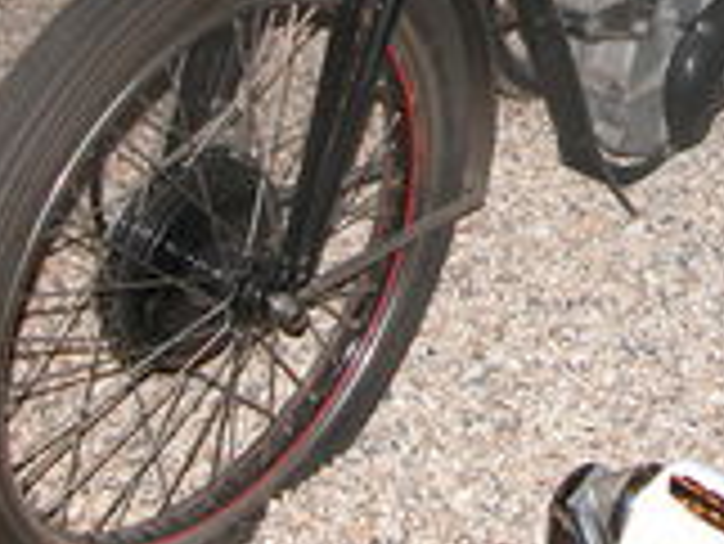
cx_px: 594
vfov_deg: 16.5
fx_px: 1821
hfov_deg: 22.2
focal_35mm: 87
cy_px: -36
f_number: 2.8
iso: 100
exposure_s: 1/60
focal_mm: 8.9
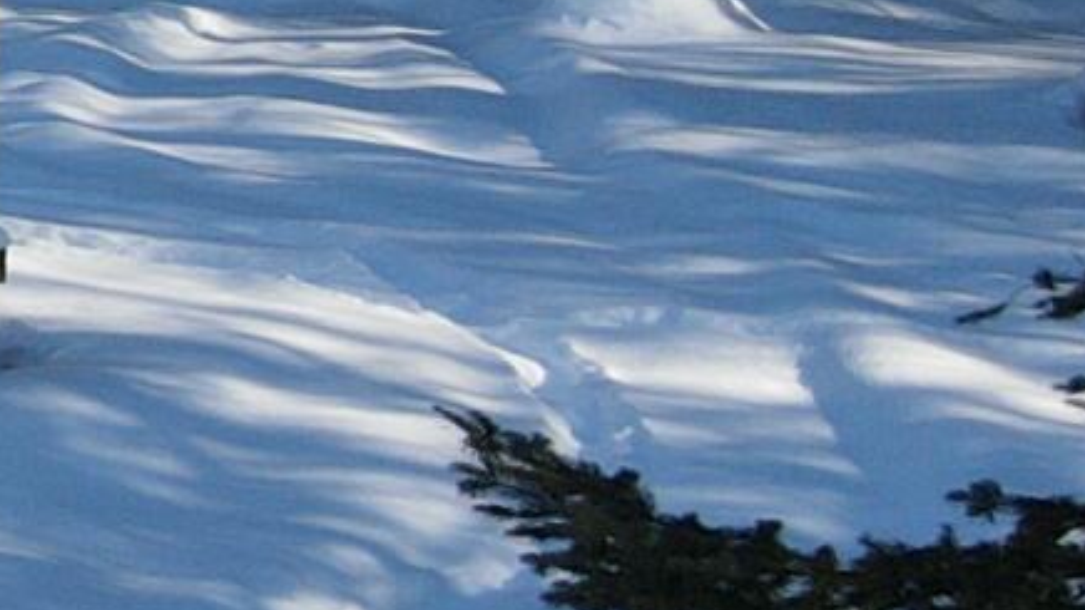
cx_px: -2620
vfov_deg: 6.6
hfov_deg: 8.7
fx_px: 5177
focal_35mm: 180
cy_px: -478
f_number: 2.8
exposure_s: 1/350
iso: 100
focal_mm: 4.5
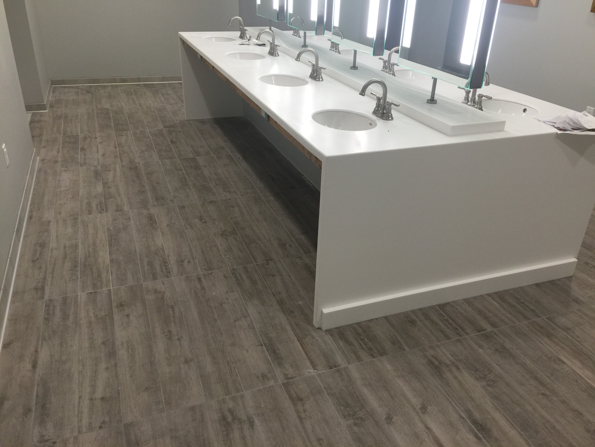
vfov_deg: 48.2
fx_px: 498
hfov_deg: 61.7
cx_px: 298
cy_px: 224
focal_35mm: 29
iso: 32
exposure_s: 1/40
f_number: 2.2
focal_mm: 4.15
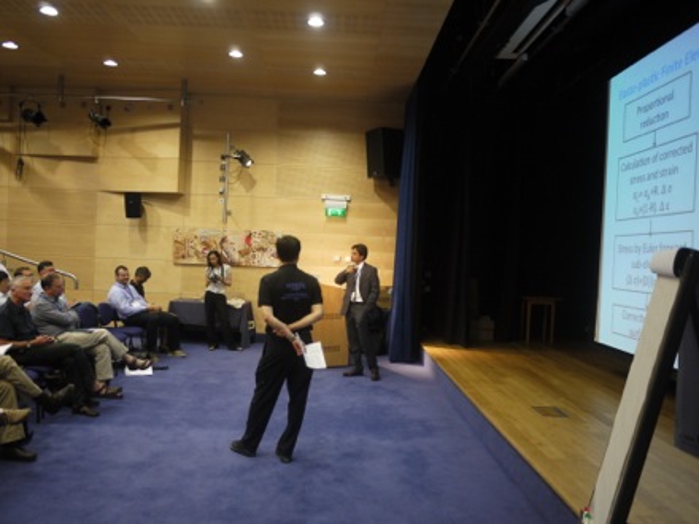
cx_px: 350
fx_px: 565
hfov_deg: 63.4
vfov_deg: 49.7
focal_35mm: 28
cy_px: 262
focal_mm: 14
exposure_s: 1/40
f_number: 2.5
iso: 400
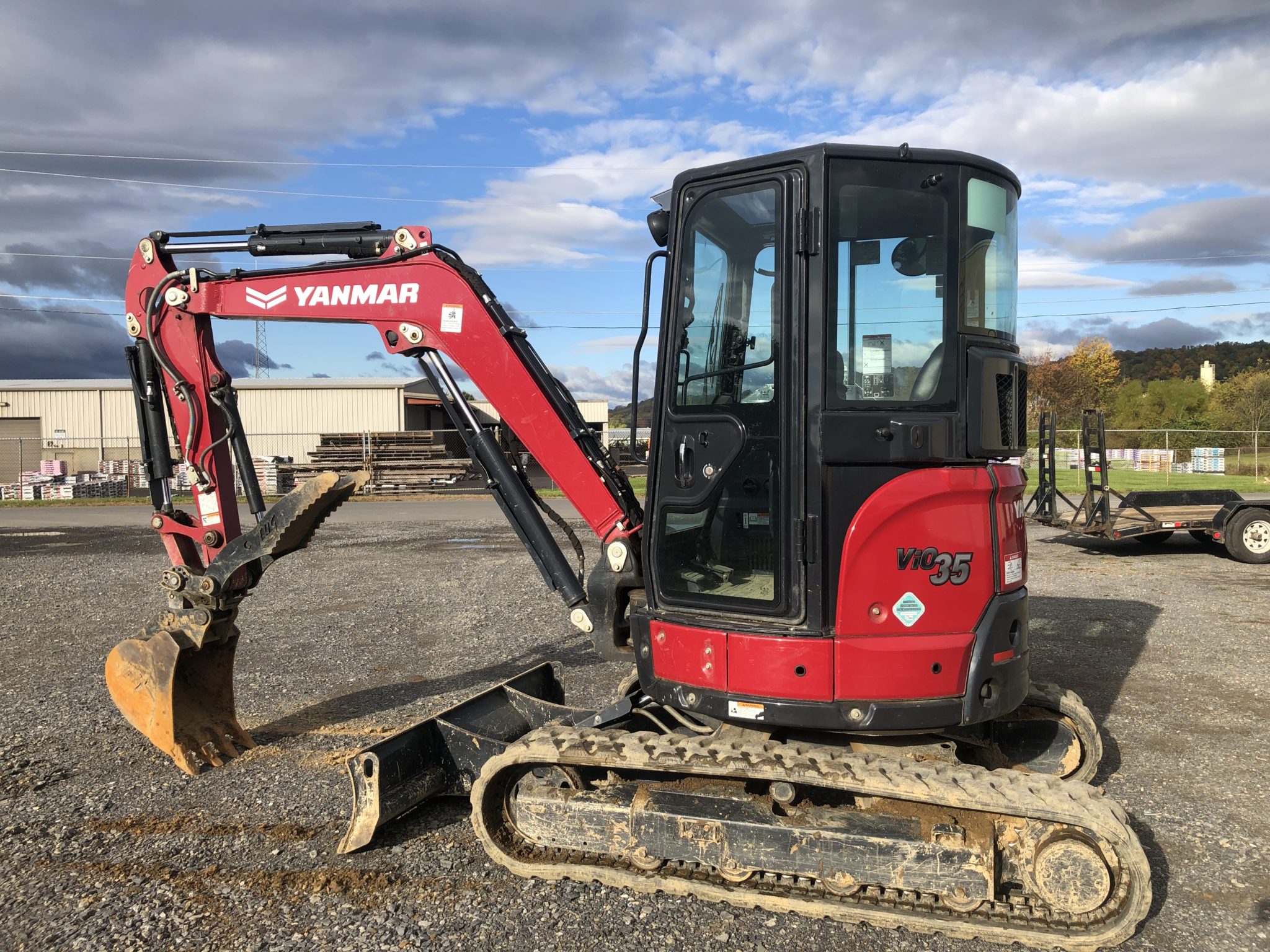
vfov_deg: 49.7
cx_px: 635
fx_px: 1027
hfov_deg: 63.4
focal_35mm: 28
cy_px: 476
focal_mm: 4
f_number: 1.8
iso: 20
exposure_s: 1/1473
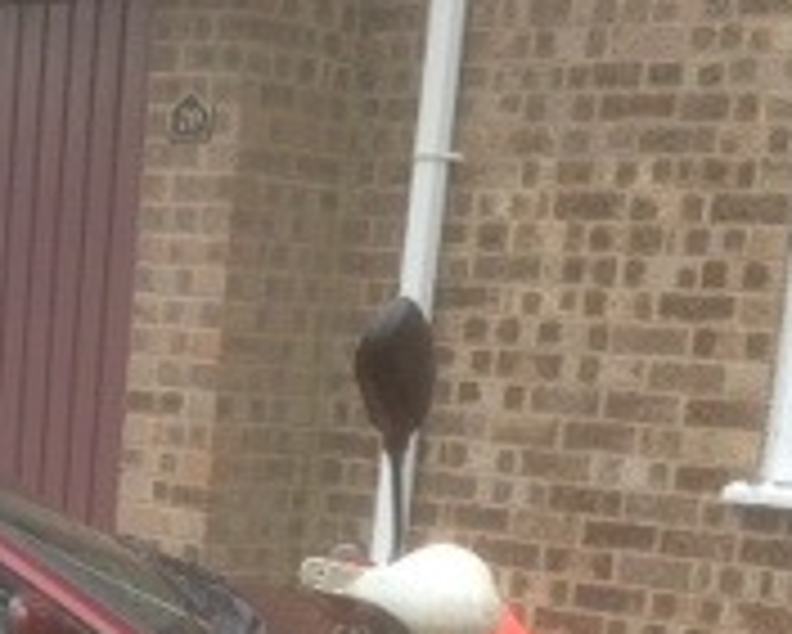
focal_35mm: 124
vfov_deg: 11.7
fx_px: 2908
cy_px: 1061
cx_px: 58
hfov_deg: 15.3
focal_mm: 4.28
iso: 50
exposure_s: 1/300
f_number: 2.4
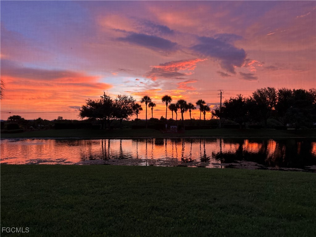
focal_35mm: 26
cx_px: 158
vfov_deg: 53.1
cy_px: 118
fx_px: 237
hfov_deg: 67.3
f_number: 1.5
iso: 125
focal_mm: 5.7
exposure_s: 1/65
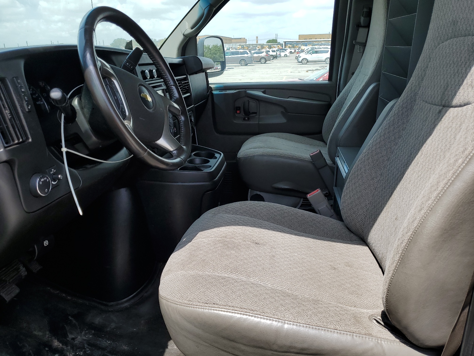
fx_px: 356
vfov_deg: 53.1
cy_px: 178
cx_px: 237
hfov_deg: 67.3
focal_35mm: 26
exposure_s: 1/1250
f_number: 1.5
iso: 50
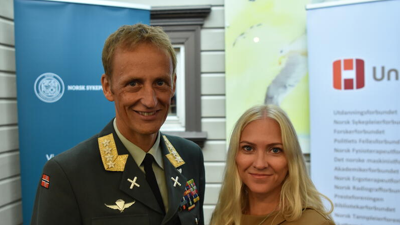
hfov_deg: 52.8
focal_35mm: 38
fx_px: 403
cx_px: 201
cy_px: 126
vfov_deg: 31.1
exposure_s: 1/200
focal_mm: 24
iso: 800
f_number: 2.8
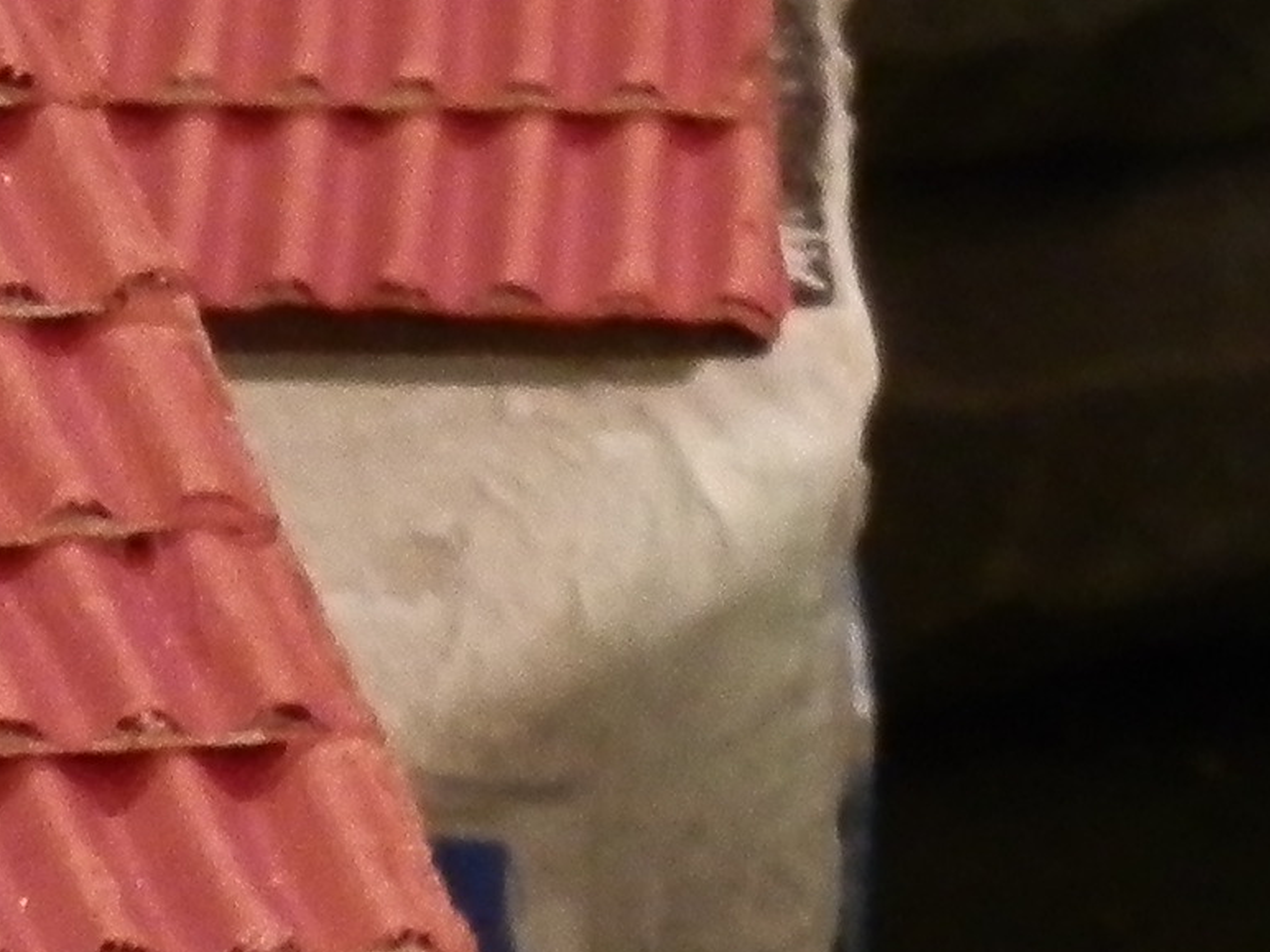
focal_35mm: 339
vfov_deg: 4.3
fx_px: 12437
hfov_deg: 5.7
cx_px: -1509
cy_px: 2382
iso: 200
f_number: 3.7
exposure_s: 1/13
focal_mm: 10.99
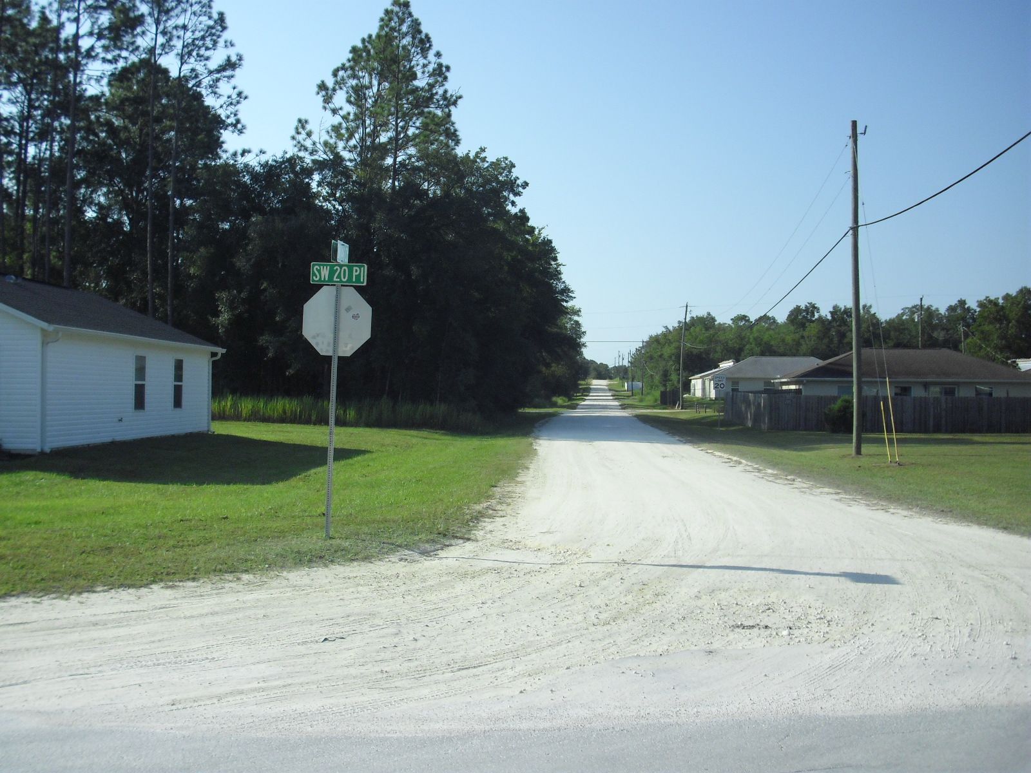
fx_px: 1132
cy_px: 386
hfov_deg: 49.0
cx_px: 516
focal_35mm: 38
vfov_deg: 37.7
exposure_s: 1/250
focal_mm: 6.2
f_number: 8
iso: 100
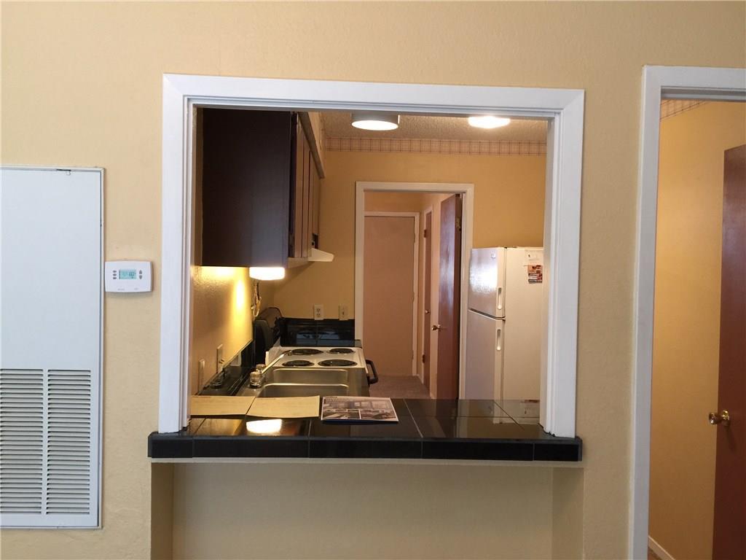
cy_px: 280
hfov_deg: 61.7
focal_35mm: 29
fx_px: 625
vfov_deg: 48.2
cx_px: 373
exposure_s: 1/15
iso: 64
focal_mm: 4.15
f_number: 2.2
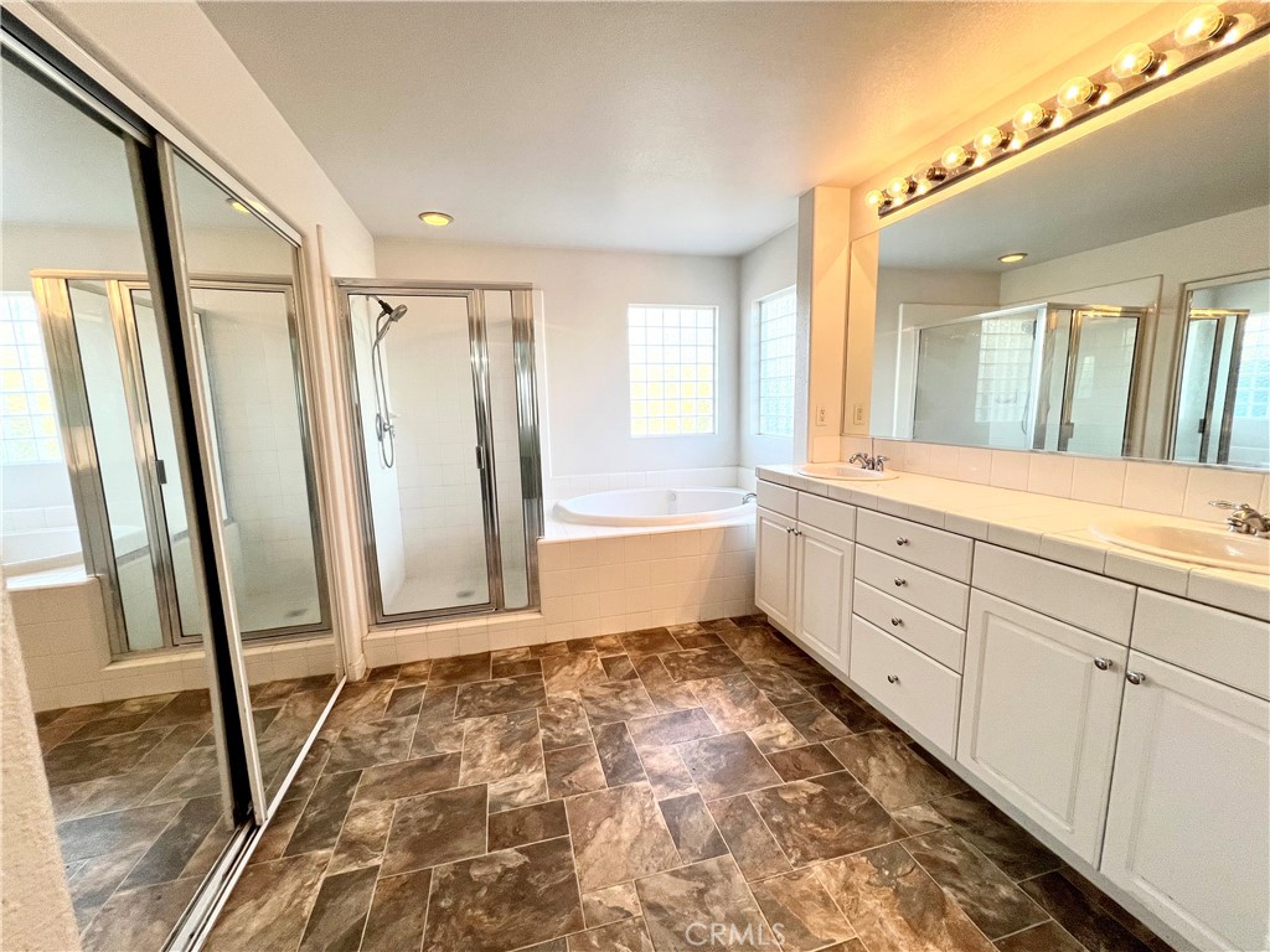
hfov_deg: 106.2
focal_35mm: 13
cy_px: 476
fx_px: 477
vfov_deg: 89.9
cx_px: 635
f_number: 1.8
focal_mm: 1.57
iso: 100
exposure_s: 1/120
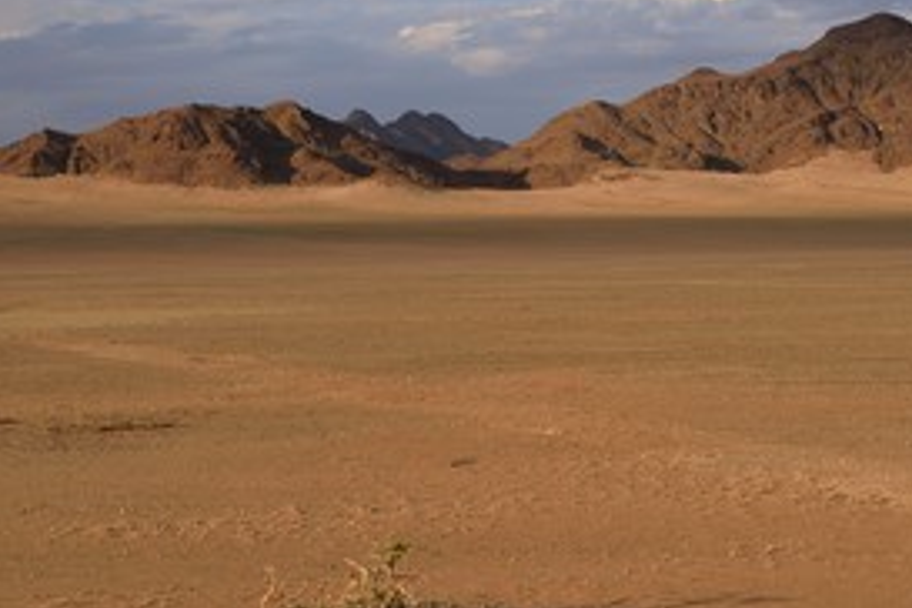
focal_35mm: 86
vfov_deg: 15.9
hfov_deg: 23.6
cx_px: 538
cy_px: 227
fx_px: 2178
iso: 200
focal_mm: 56
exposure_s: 1/320
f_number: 10
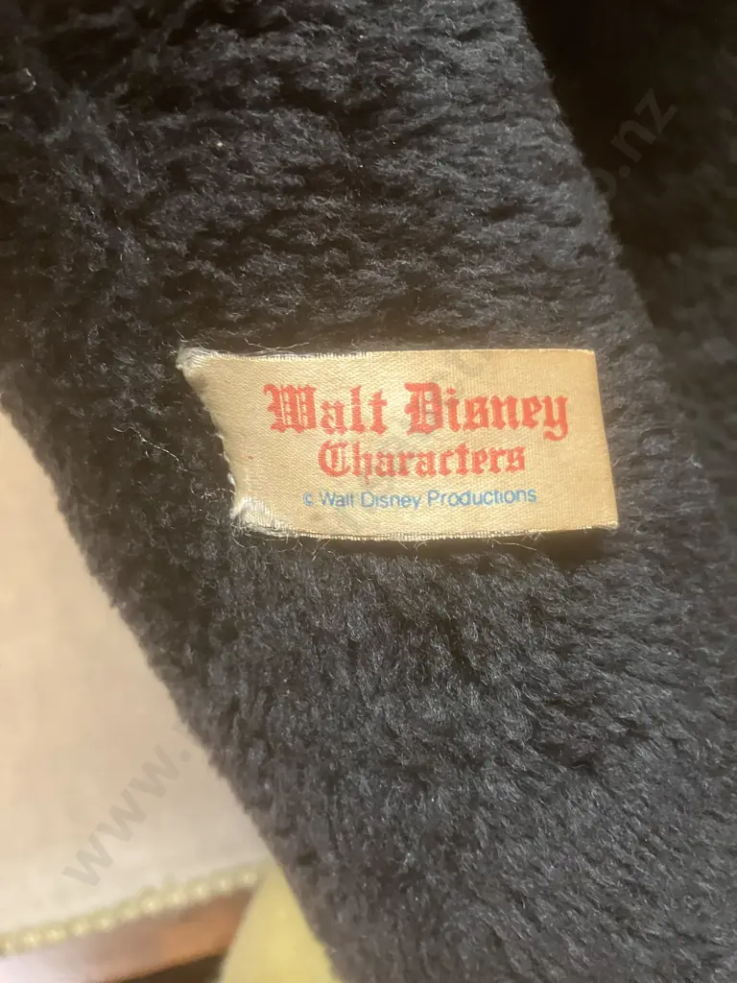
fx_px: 795
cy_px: 492
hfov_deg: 49.7
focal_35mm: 28
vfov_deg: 63.4
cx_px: 368
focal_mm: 3.99
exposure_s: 1/37
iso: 400
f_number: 1.8
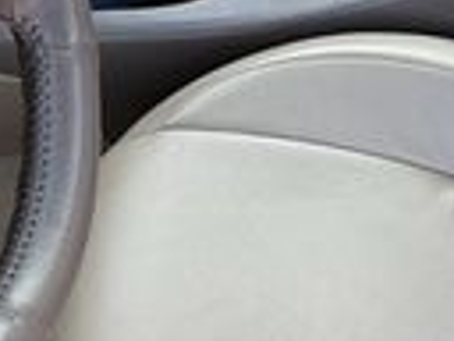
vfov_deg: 11.8
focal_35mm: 120
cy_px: 497
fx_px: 1574
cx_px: 525
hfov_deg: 15.9
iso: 125
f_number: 1.78
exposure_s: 1/121
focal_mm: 6.76
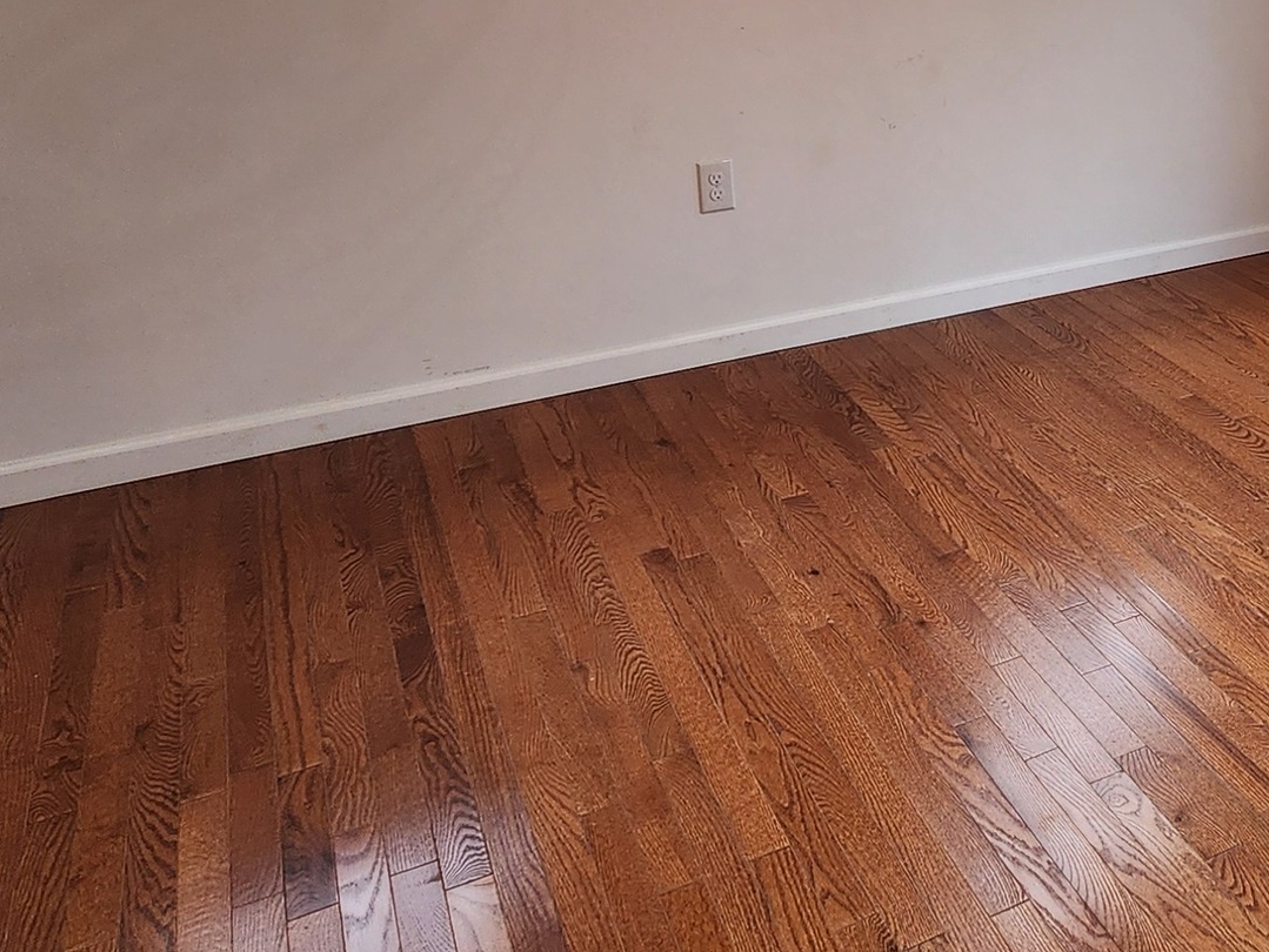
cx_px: 1241
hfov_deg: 43.6
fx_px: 1357
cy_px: 148
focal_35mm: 37
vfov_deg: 36.9
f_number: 2.2
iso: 125
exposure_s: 1/60
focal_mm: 2.2
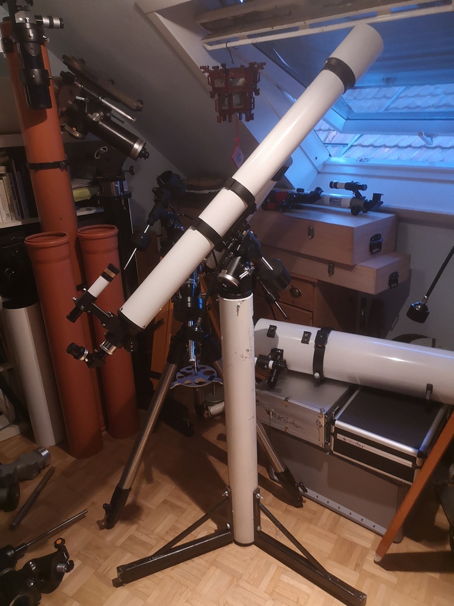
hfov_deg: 51.4
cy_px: 303
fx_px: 472
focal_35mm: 27
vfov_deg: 65.3
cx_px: 227
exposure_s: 1/33.3
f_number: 1.8
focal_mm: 3.95
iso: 400
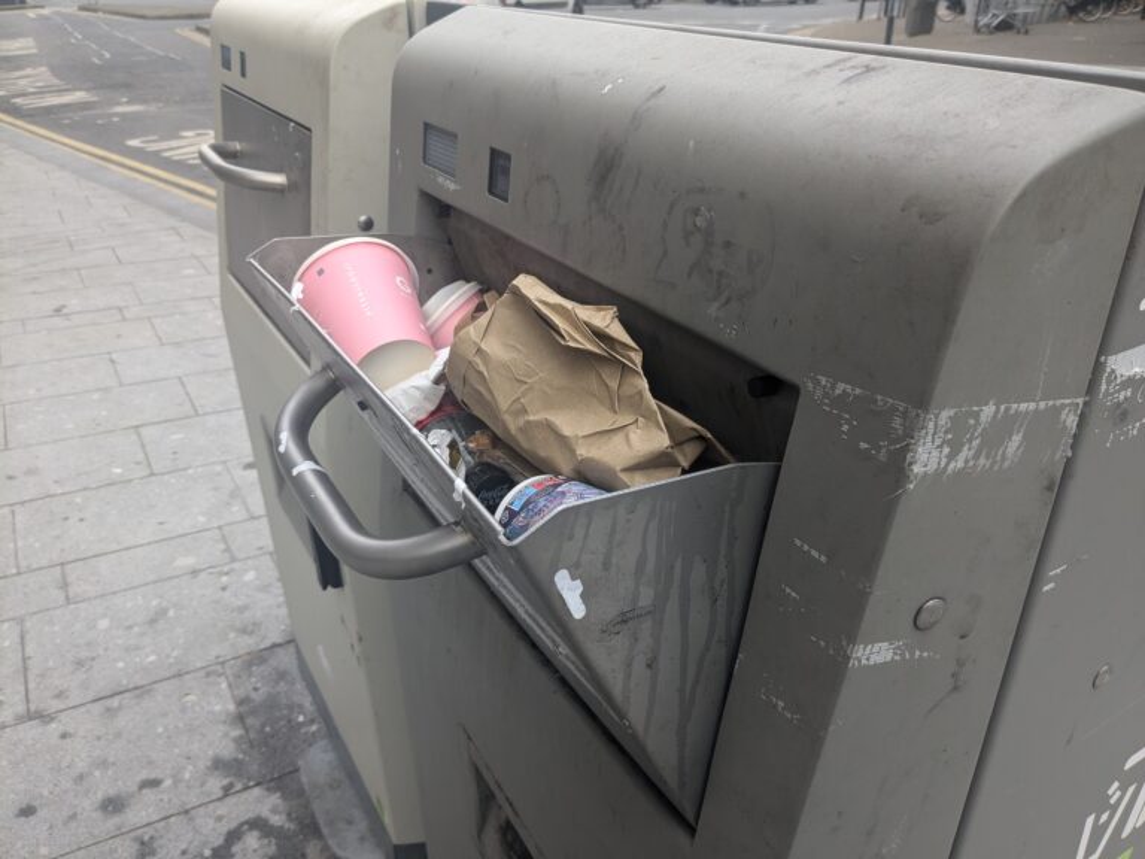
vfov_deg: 51.4
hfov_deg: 65.3
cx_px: 572
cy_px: 430
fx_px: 893
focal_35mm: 27
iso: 56
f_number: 1.73
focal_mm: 4.38
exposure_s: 1/145
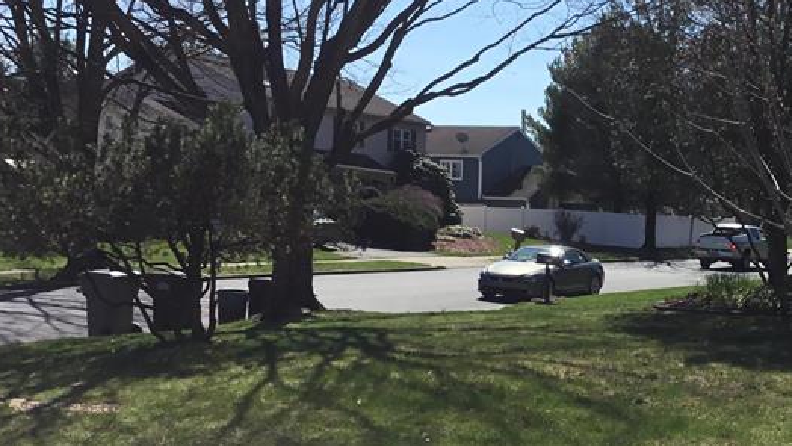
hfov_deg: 31.0
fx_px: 1386
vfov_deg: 18.2
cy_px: 310
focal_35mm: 66
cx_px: 639
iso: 25
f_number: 2.4
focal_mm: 3.3
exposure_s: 1/1404
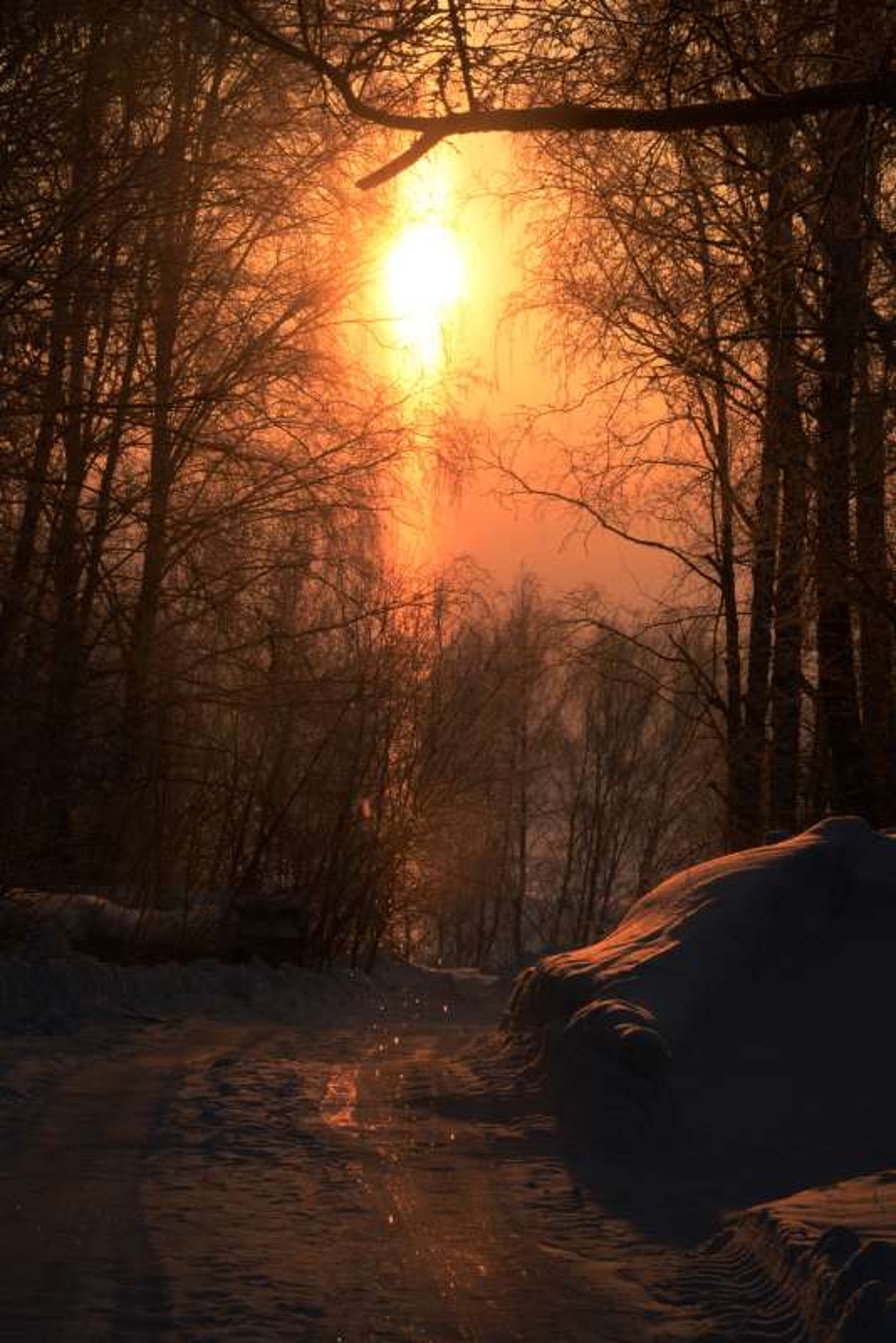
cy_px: 672
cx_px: 448
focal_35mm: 140
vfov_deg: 14.6
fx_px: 5222
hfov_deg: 9.8
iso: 320
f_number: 36
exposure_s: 1/40
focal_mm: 140
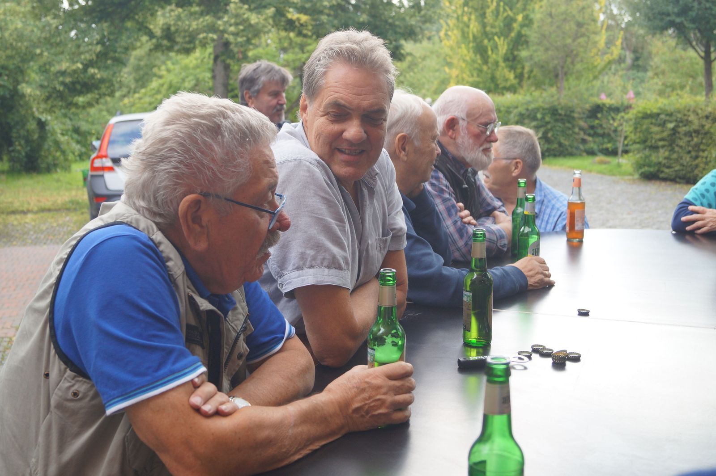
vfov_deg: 34.2
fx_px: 775
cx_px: 358
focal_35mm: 39
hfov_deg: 49.6
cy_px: 238
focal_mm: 26
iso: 200
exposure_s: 1/160
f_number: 4
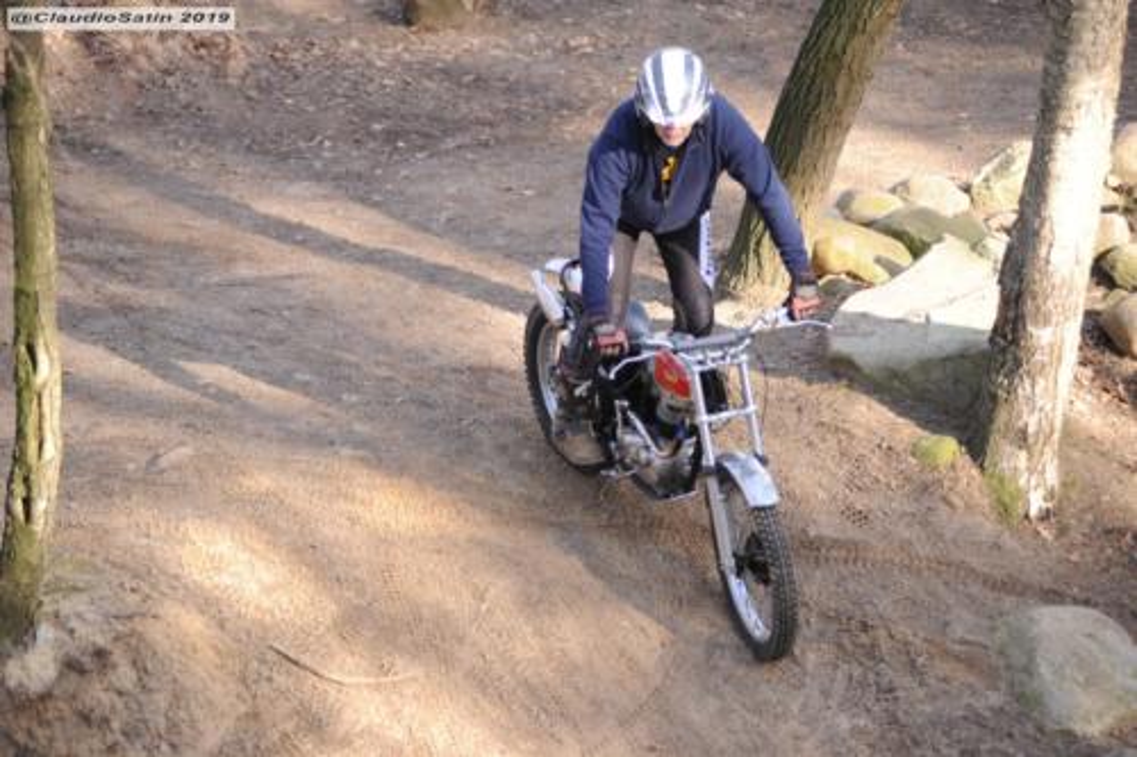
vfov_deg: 10.2
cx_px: 568
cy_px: 378
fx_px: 4262
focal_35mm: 135
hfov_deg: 15.2
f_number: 2.8
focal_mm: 135
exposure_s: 1/250
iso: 250
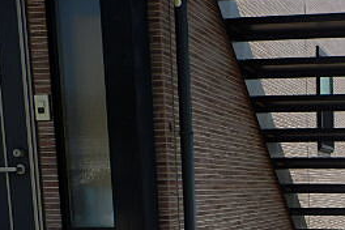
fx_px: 652
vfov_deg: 19.1
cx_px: 352
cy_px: 263
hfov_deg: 27.8
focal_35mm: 68
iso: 80
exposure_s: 1/125
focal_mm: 4.8
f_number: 8.4
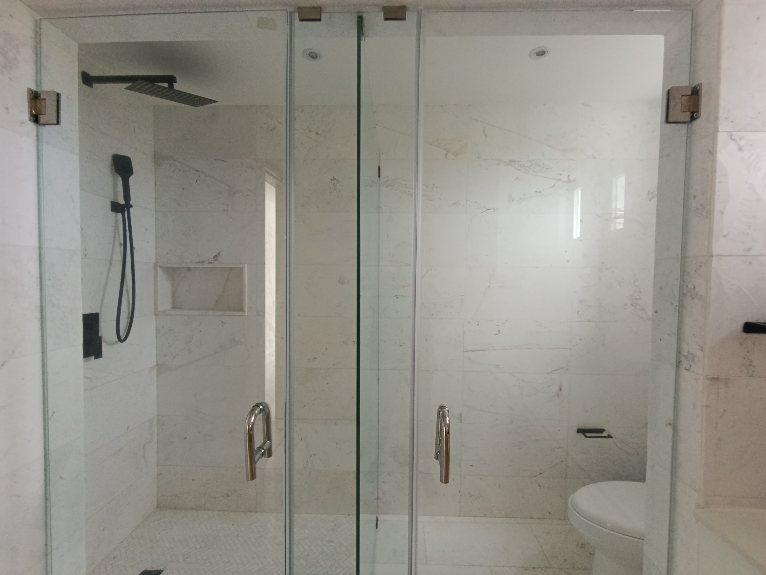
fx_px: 354
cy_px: 288
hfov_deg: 94.5
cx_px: 383
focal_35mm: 16
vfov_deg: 78.1
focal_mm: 1.65
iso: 200
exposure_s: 1/50
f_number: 2.2
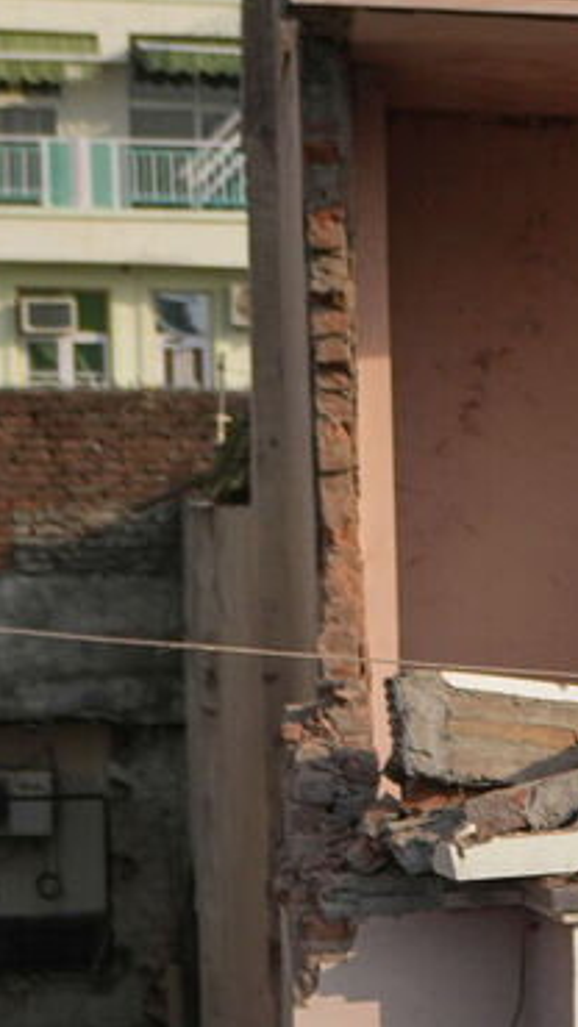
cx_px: 1259
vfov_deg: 14.7
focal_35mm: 146
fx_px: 3980
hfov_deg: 7.8
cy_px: 680
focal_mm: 29
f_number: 2.8
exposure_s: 1/6400
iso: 320
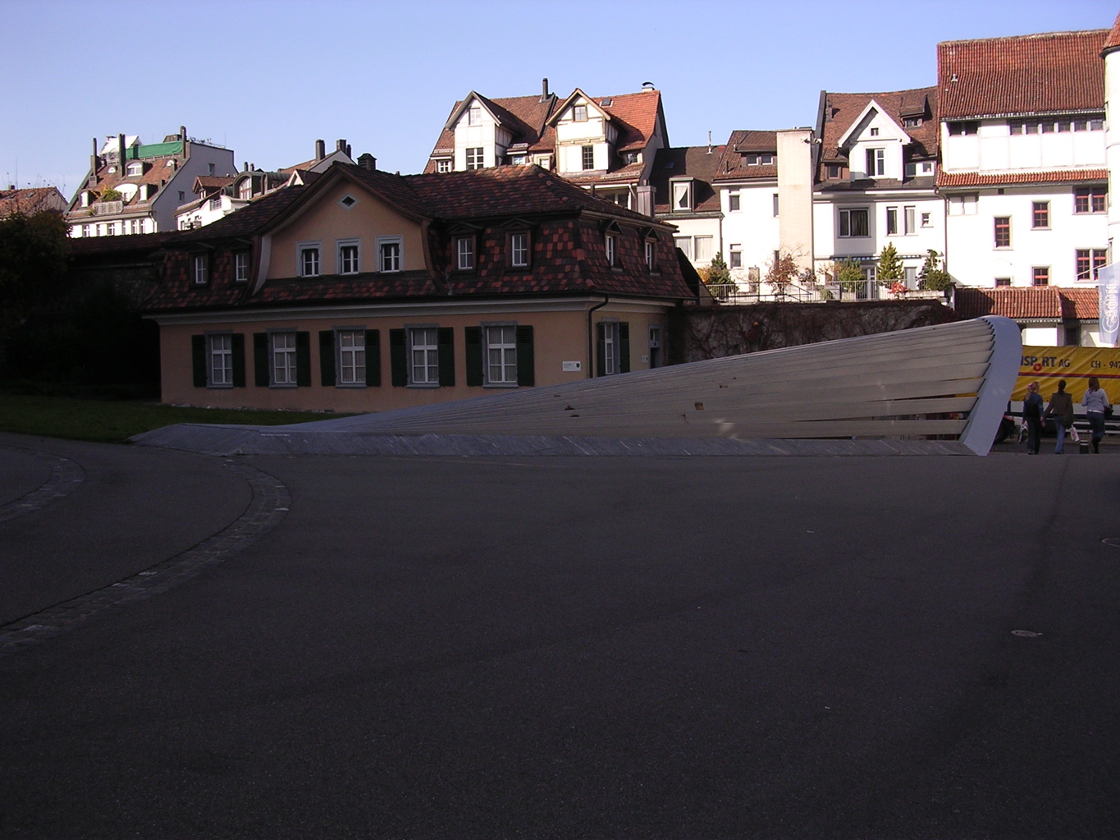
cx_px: 560
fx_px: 1229
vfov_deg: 37.7
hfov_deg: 49.0
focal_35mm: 38
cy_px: 420
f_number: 2.8
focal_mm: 5.8
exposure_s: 1/625
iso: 100
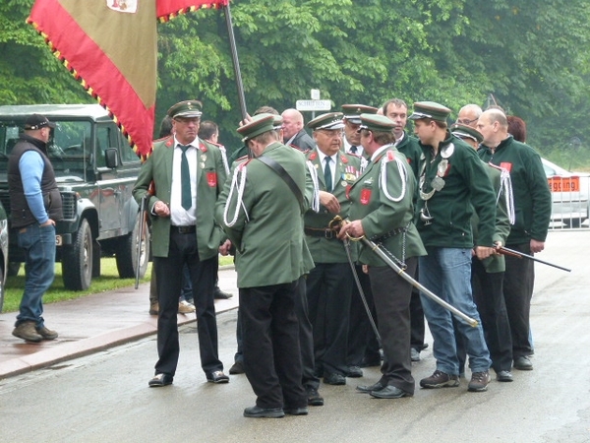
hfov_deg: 12.8
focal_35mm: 154
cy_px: 222
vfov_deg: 9.6
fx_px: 2625
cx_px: 295
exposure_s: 1/80
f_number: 3.7
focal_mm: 27.8
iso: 200
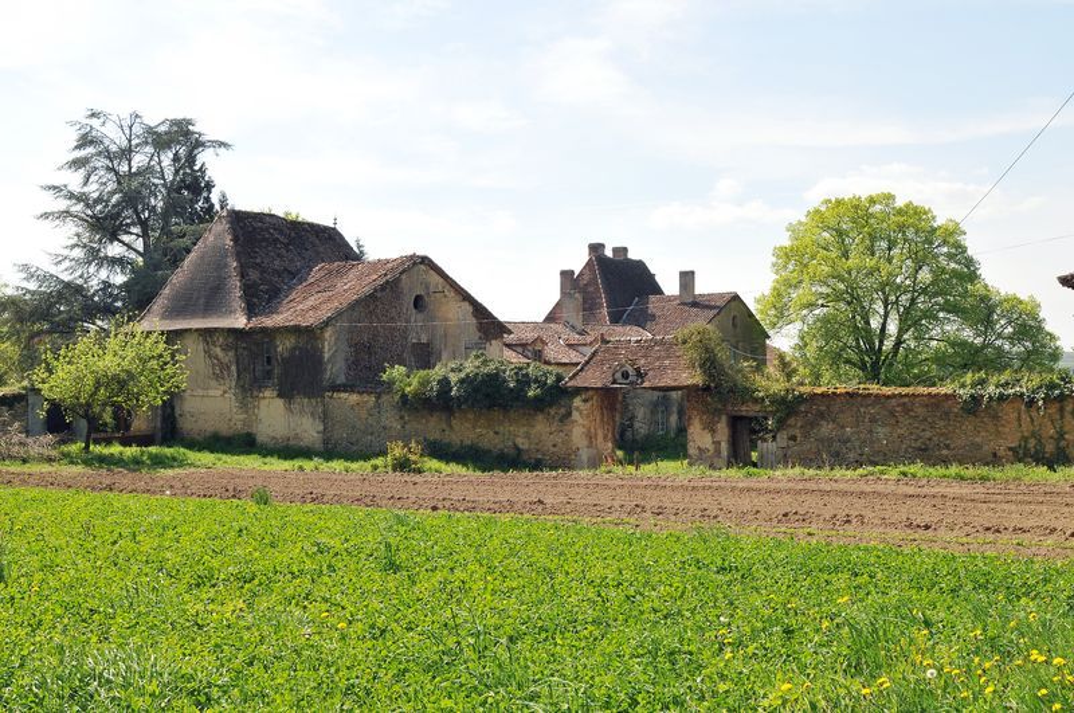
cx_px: 537
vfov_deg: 34.1
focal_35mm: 39
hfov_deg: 49.6
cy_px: 356
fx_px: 1162
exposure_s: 1/320
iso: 250
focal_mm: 26
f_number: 9
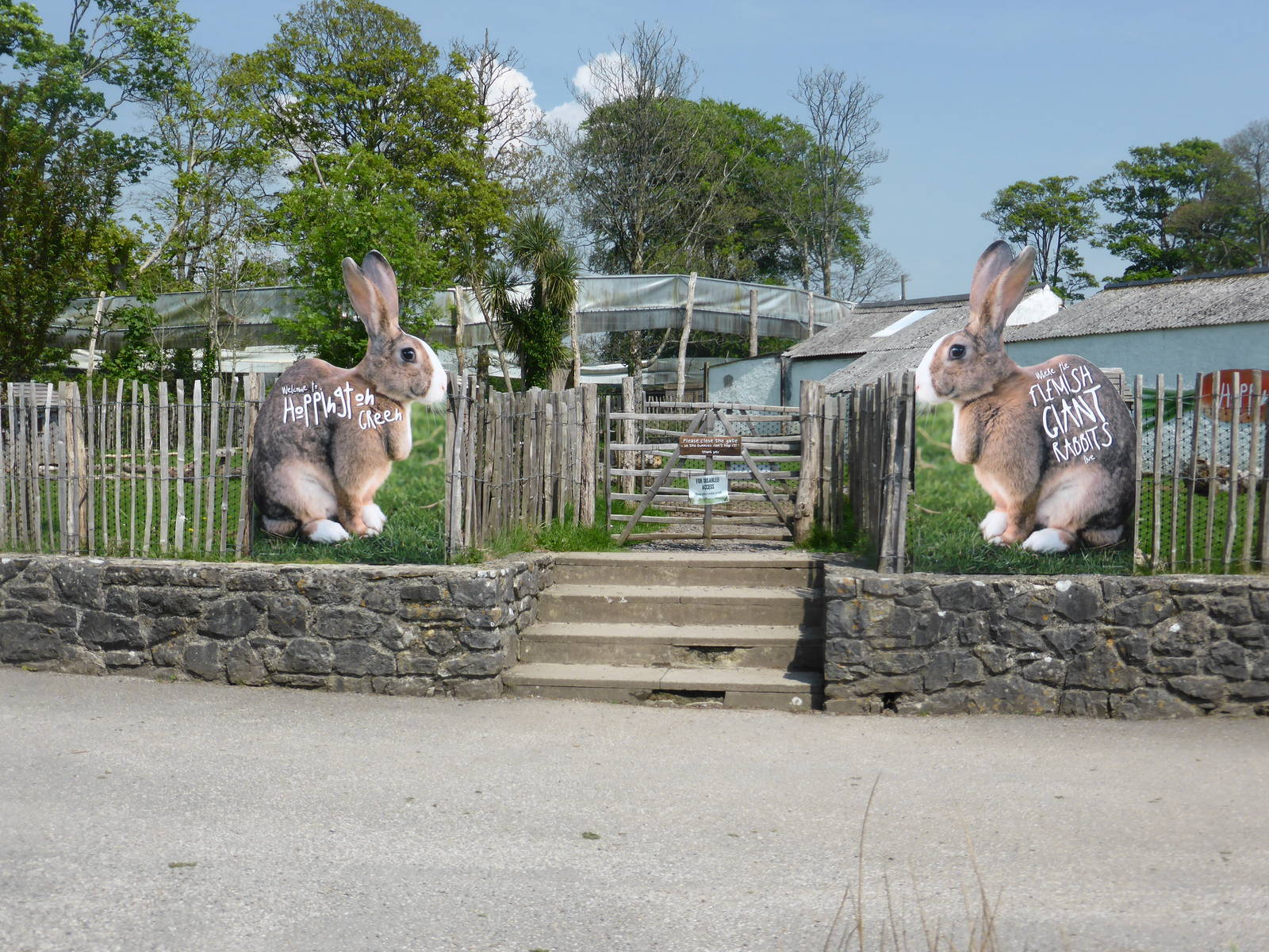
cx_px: 634
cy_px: 476
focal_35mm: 40
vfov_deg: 36.0
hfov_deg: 46.8
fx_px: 1466
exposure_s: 1/1000
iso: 100
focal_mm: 6.9
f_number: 3.9
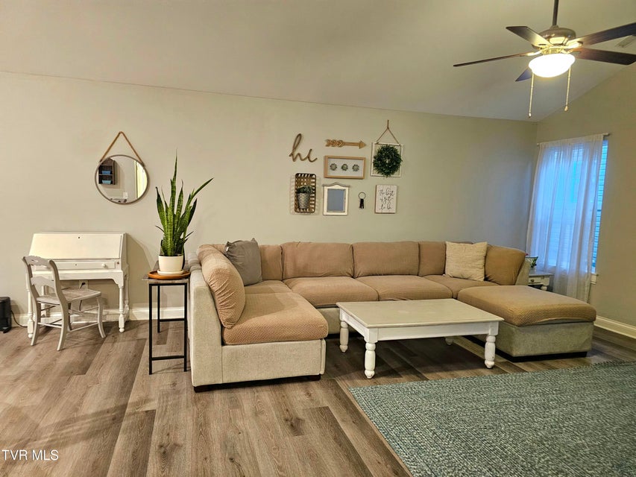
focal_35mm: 23
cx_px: 318
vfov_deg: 58.9
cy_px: 238
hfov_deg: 73.9
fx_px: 423
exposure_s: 1/30
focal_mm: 6.3
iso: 640
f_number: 1.7
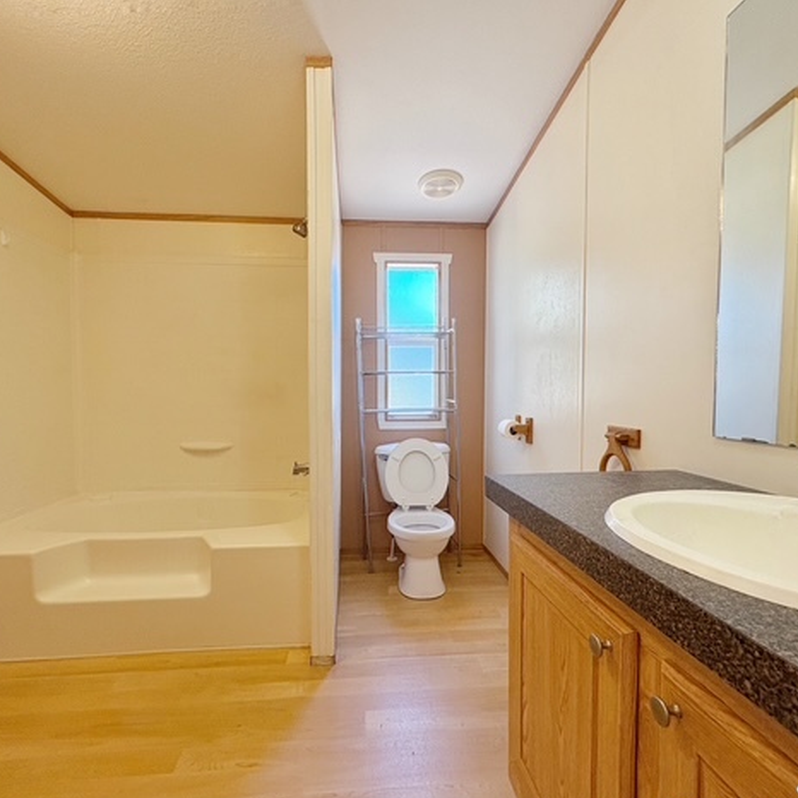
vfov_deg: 84.0
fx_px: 443
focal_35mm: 17
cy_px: 409
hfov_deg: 83.9
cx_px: 385
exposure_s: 1/120
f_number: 2.2
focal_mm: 2.22
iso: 200
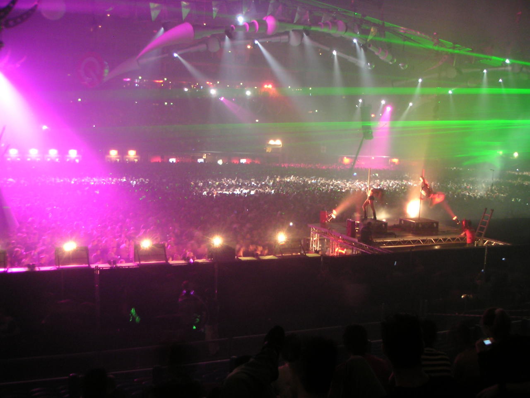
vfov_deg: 37.7
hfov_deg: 49.0
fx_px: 582
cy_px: 199
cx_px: 265
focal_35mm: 38
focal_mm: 6
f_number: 2.8
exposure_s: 1.5
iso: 100
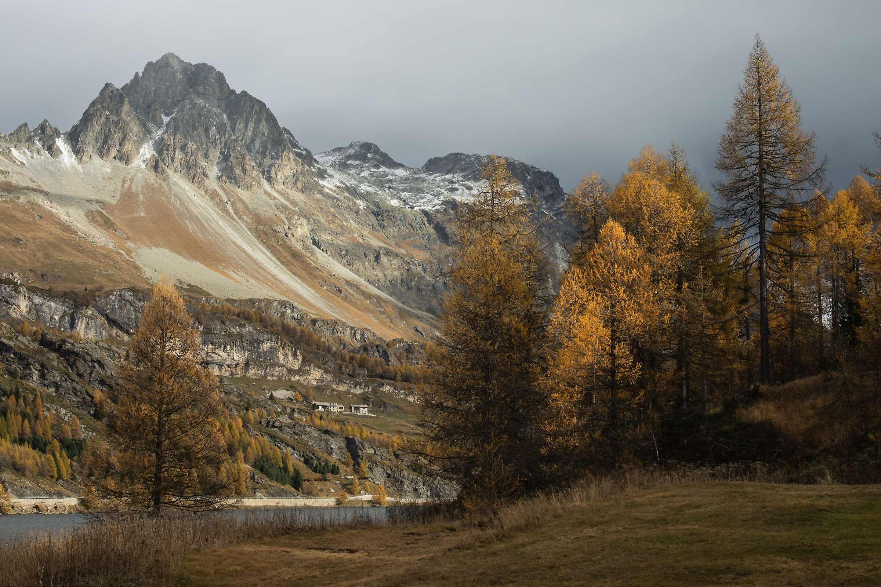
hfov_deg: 38.2
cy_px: 294
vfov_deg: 26.0
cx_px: 440
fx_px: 1272
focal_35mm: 52
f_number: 16
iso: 320
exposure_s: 1/160
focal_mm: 35
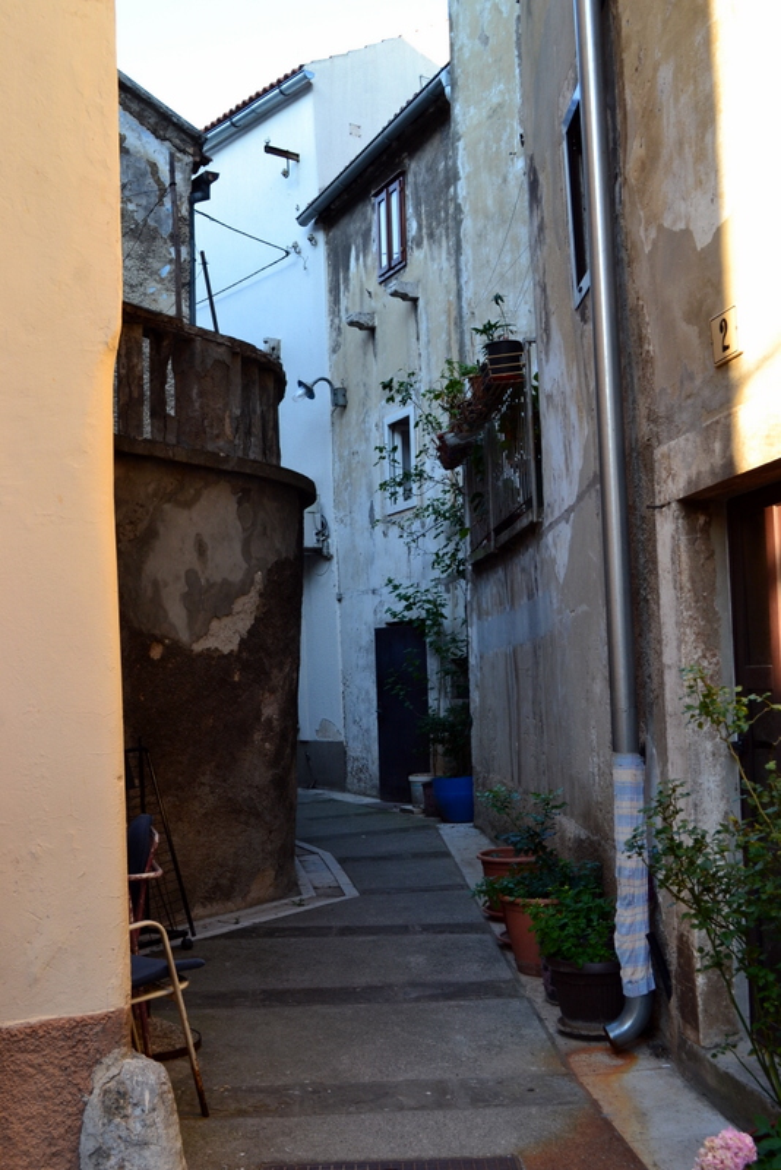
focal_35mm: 39
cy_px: 585
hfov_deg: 34.2
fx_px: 1268
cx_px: 390
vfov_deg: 49.5
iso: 400
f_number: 8
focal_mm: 26
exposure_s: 1/80
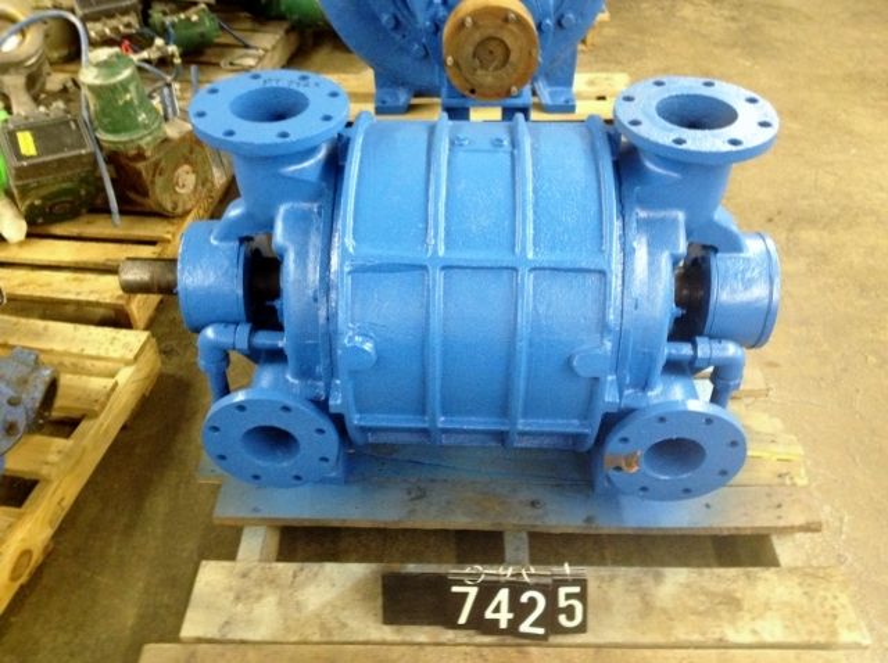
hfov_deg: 52.7
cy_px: 332
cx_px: 444
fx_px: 897
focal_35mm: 35
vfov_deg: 40.6
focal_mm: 4.28
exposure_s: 1/17
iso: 400
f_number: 2.4
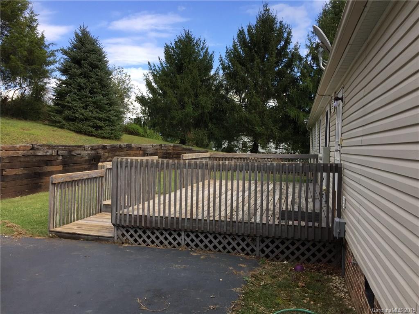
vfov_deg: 48.2
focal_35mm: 29
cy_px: 157
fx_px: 351
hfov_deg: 61.7
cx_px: 210
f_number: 2.2
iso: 32
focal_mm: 4.15
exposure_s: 1/964
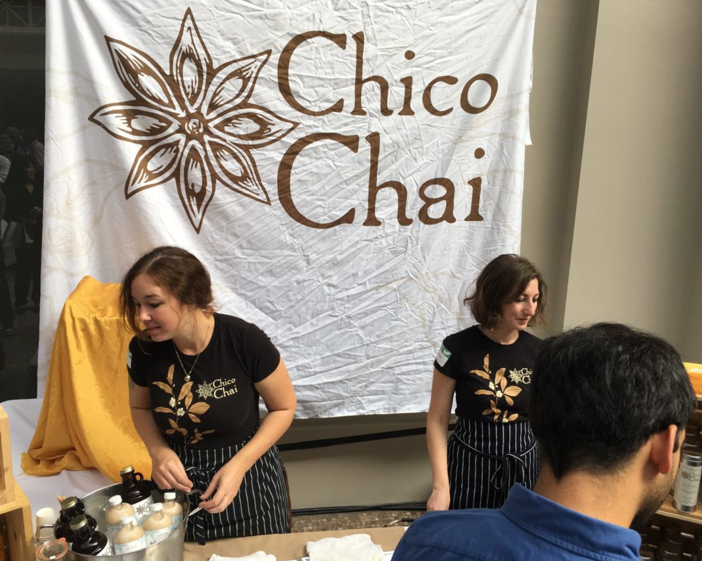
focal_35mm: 31
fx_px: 644
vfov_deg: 47.1
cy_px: 278
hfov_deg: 57.2
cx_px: 339
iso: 40
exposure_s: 1/120
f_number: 2.2
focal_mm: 4.15
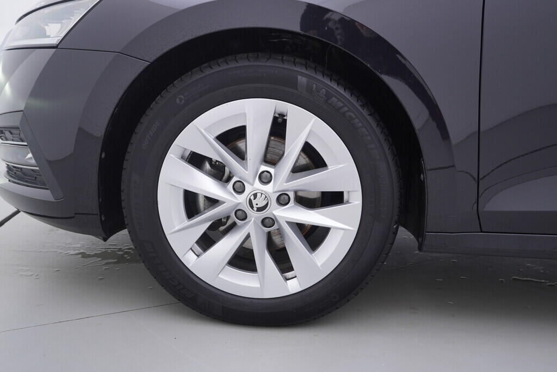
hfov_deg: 53.1
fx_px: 557
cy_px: 186
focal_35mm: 36
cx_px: 278
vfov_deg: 36.9
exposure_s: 1/60
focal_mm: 24
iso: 125
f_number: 3.5
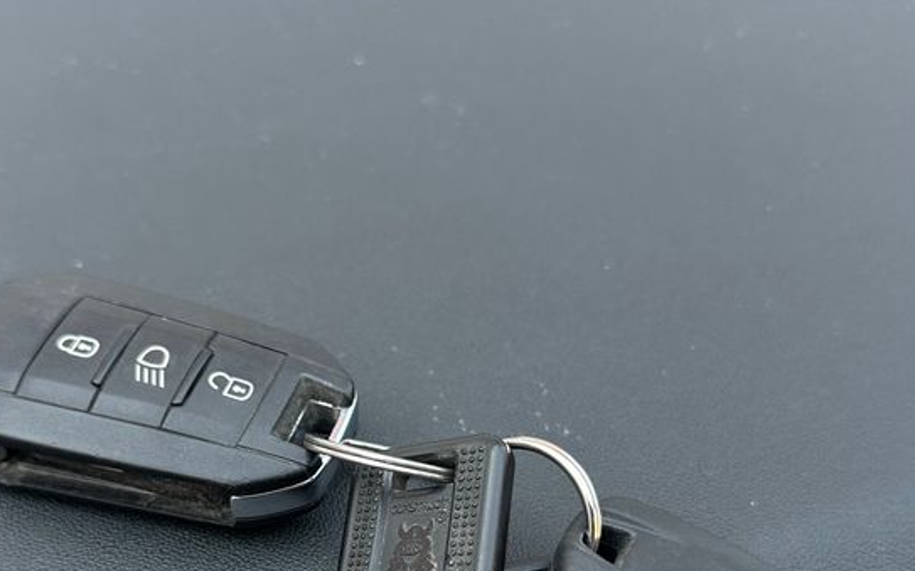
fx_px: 1197
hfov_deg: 41.6
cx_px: 357
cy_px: 500
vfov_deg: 26.1
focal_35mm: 48
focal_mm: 6.86
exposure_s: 1/121
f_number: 1.78
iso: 80
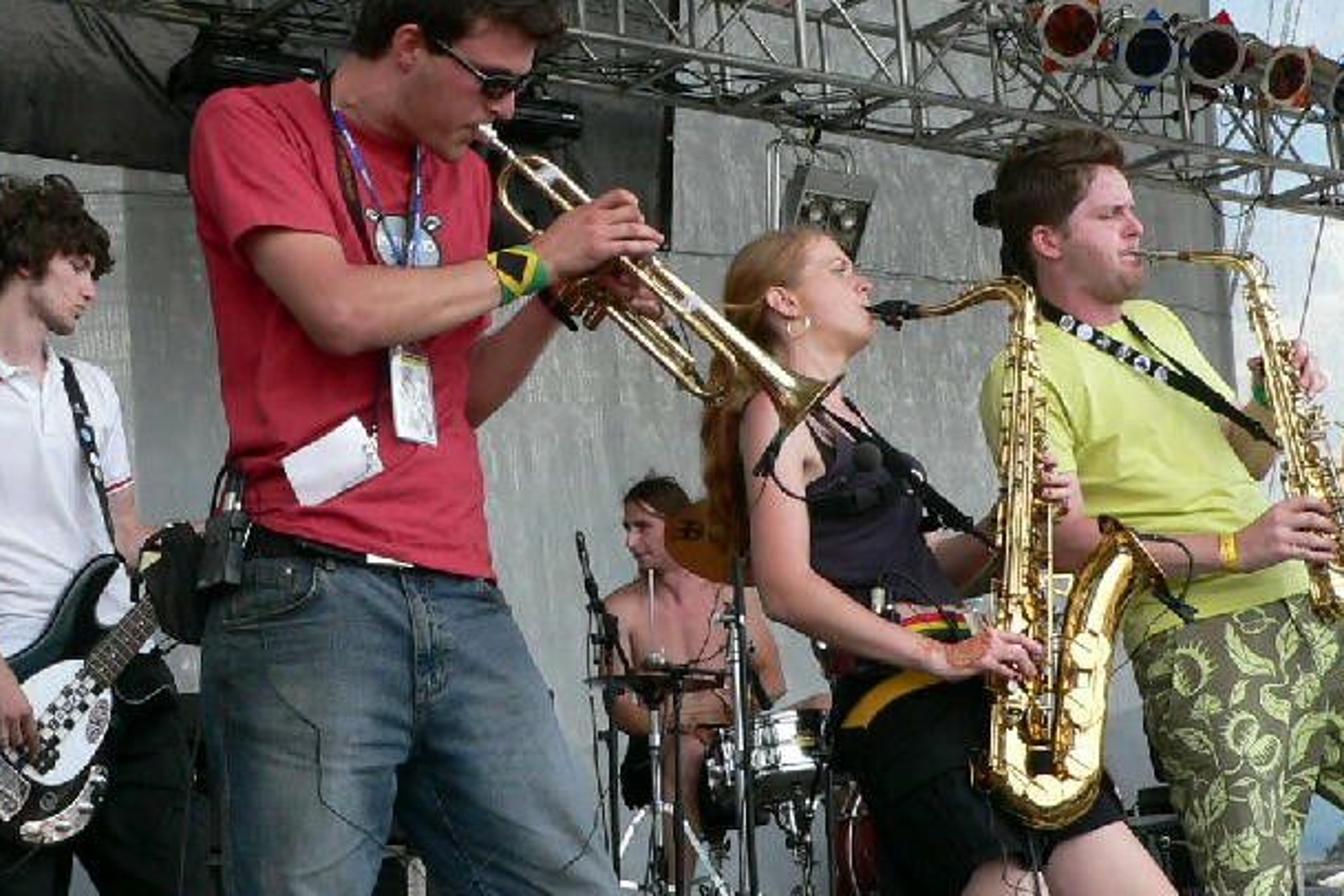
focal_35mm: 70
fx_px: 2613
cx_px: 682
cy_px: 243
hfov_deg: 28.8
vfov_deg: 19.3
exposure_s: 1/250
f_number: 4.6
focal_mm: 6.7
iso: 100
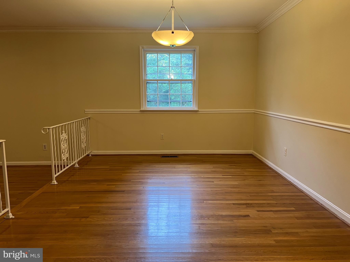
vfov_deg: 53.1
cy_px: 131
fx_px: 263
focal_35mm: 26
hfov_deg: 67.3
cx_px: 175
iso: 80
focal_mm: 5.7
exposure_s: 1/60
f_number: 1.5
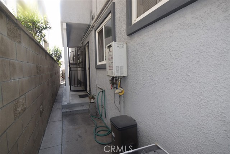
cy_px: 77
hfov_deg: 85.4
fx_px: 125
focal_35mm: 20
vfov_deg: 63.2
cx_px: 115
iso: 180
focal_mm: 13
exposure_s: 1/125
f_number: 5.6
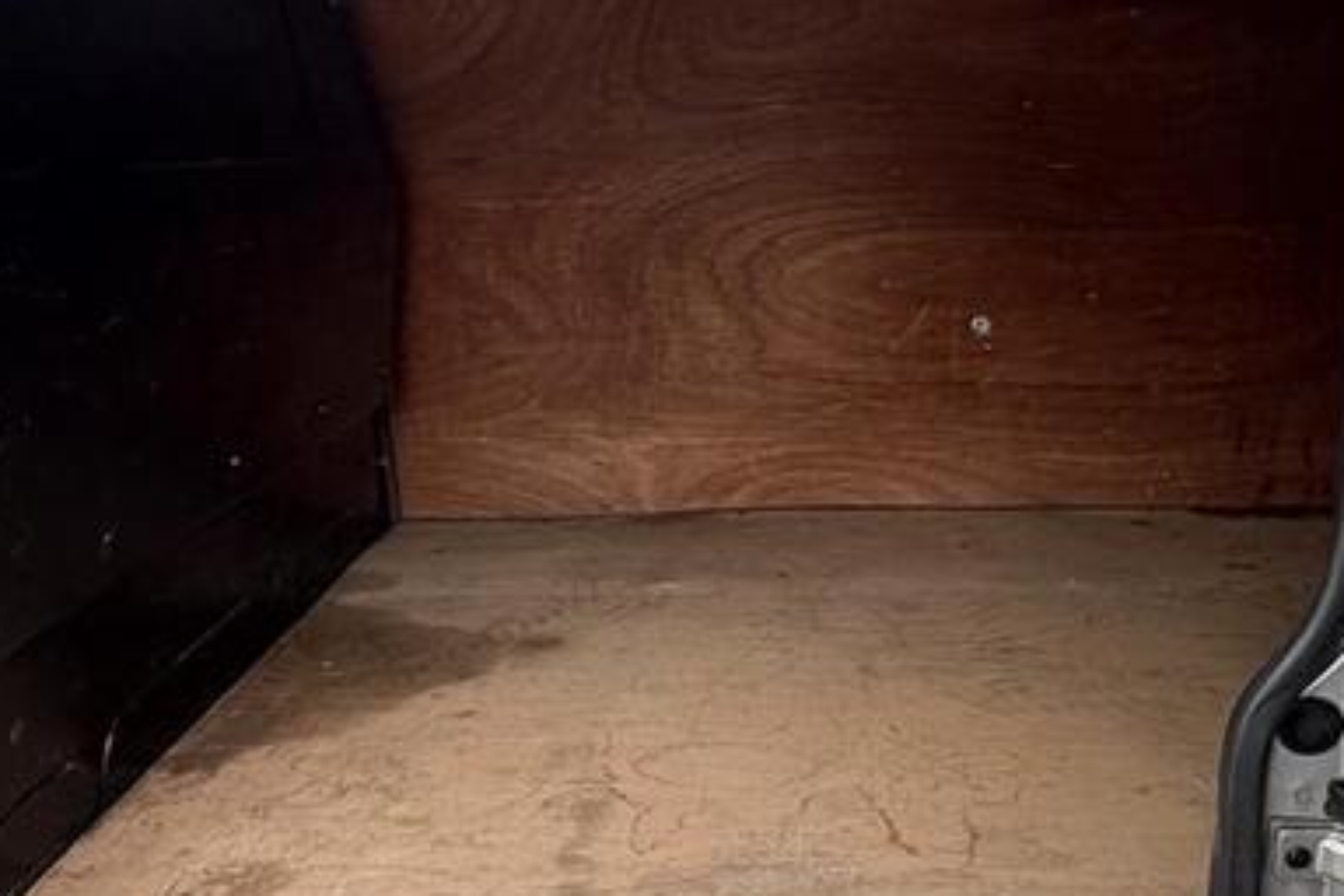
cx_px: 654
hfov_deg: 55.8
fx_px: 1269
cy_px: 606
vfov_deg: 38.4
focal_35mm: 34
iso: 100
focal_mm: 2.22
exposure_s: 1/136
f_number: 2.2
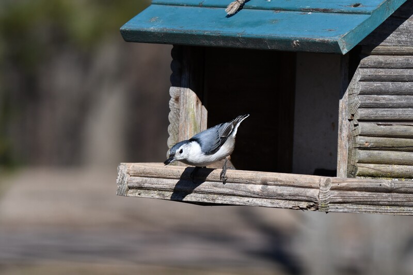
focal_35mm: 270
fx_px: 3097
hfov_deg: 7.6
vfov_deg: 5.1
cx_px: 206
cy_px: 138
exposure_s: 1/2500
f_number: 5.6
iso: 400
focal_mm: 180
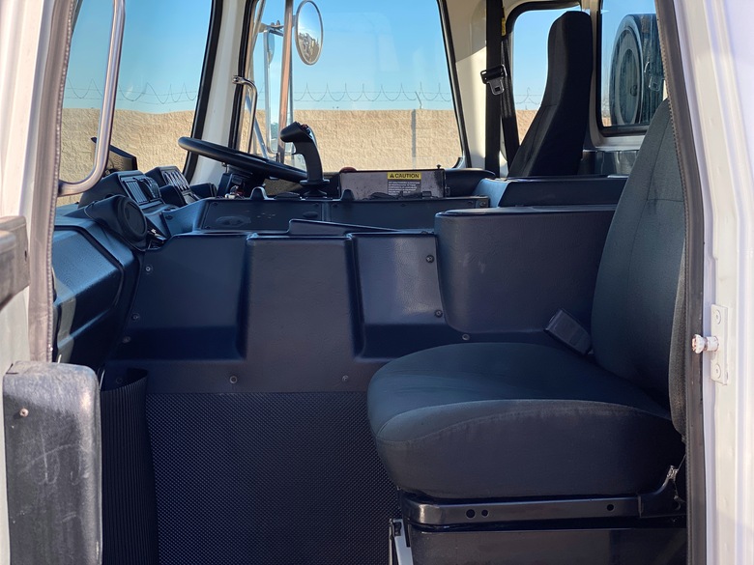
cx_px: 377
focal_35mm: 52
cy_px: 282
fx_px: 1133
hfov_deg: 36.8
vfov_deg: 28.0
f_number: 2
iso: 20
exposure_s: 1/695
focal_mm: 6
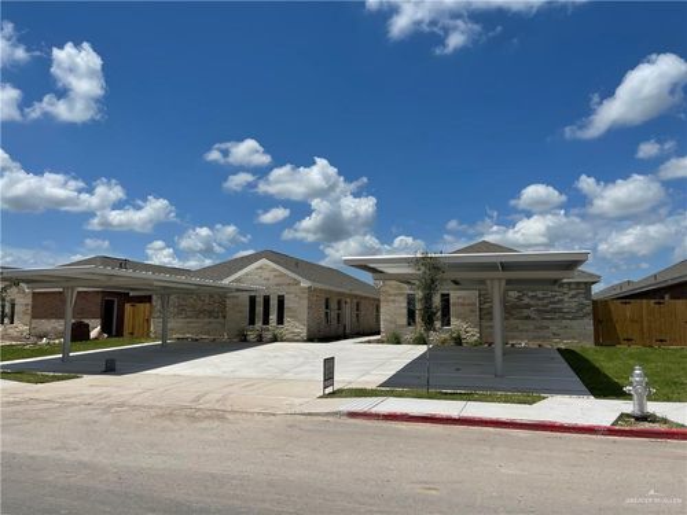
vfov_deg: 53.1
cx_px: 344
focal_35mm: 26
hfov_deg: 67.3
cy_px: 258
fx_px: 516
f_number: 1.6
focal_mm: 5.1
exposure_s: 1/8547
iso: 32
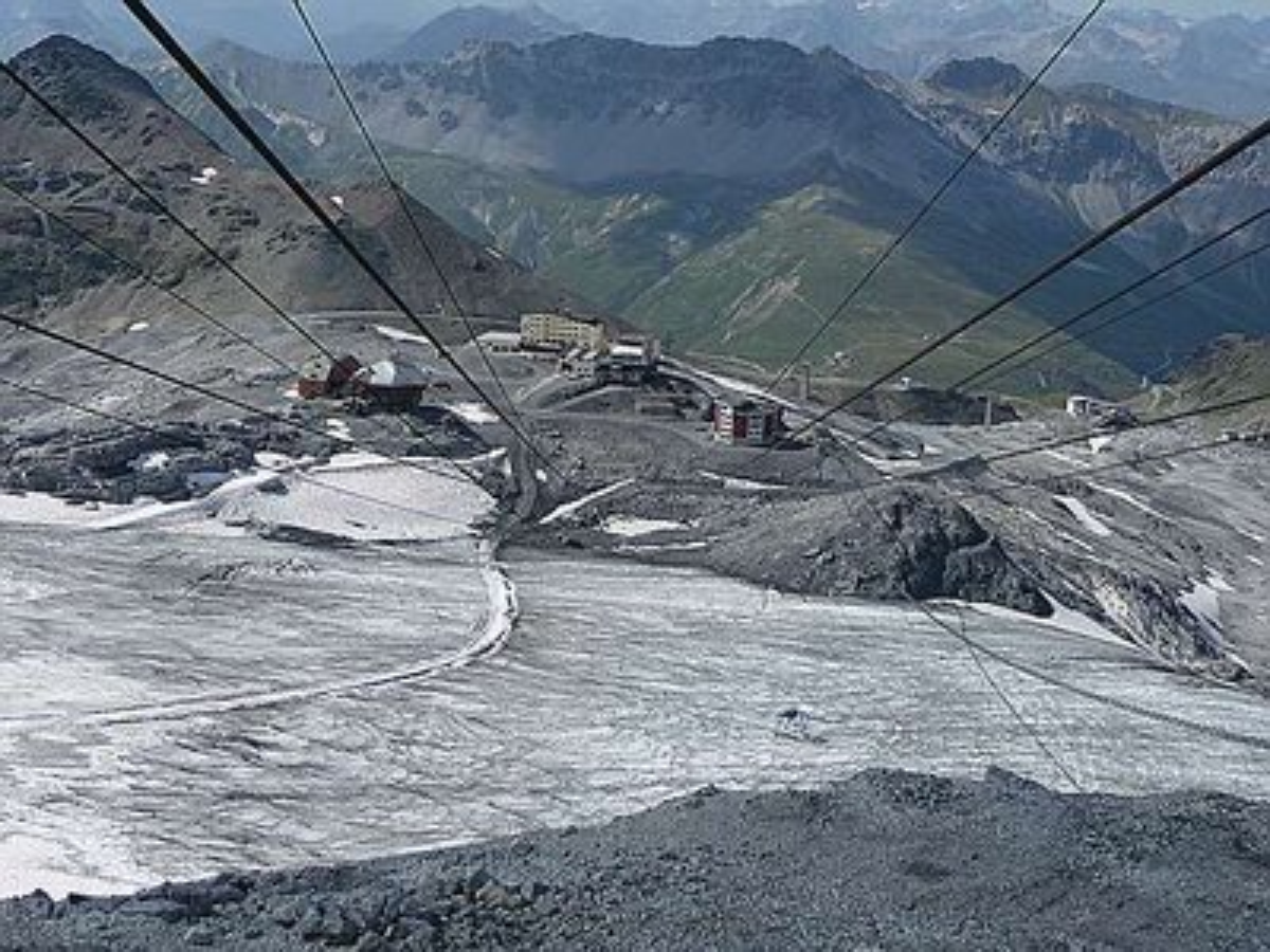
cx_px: 635
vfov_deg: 26.6
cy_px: 476
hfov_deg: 34.9
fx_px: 2018
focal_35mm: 55
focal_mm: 9.3
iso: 100
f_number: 4.3
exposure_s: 1/1000
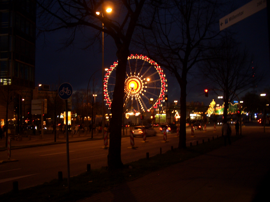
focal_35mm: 35
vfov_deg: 40.7
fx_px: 273
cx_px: 135
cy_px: 101
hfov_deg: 52.6
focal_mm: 5.8
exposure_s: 1/8
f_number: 2.6
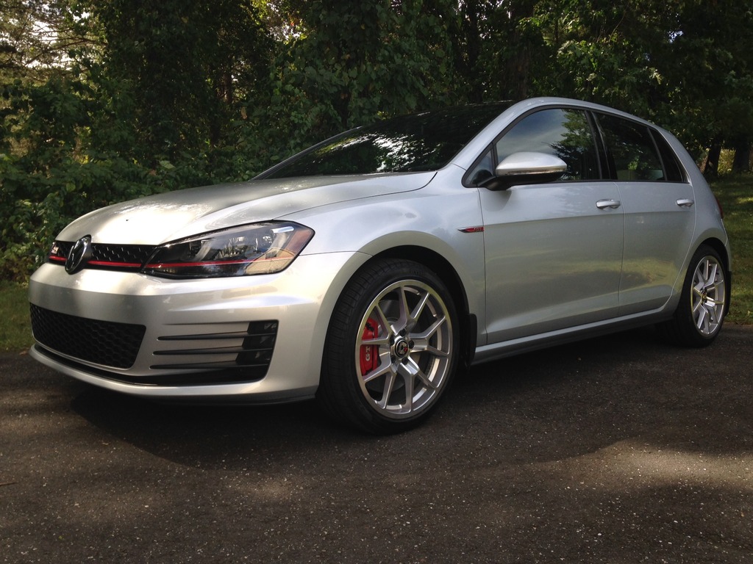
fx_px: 718
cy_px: 282
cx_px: 376
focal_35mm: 33
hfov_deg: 55.4
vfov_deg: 42.9
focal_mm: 4.12
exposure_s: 1/337
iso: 50
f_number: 2.4
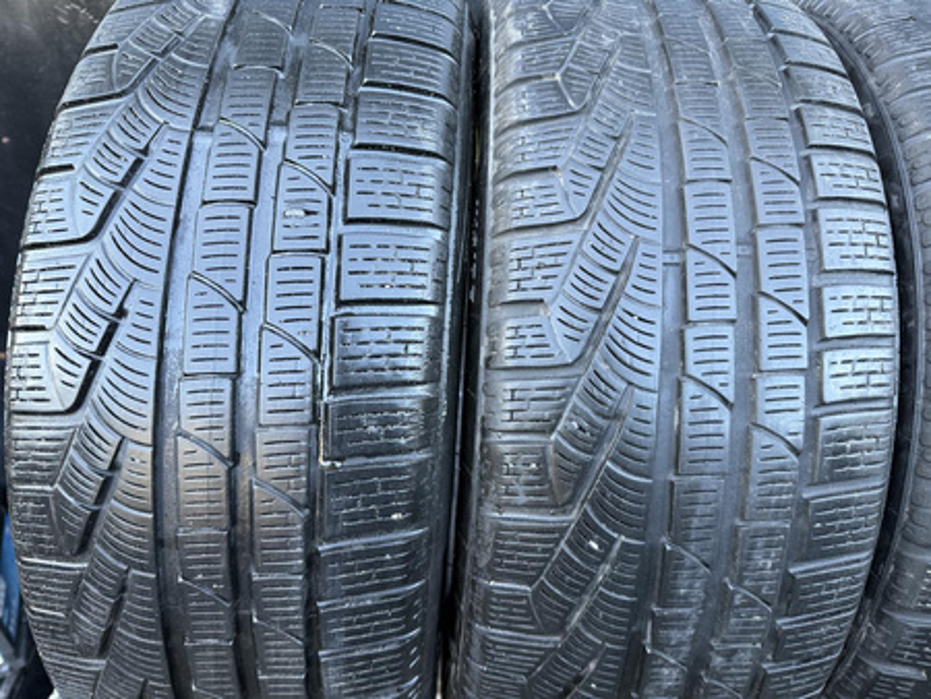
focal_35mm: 24
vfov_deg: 56.9
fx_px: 646
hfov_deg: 71.6
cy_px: 350
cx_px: 466
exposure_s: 1/74
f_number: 1.78
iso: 200
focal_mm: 6.86
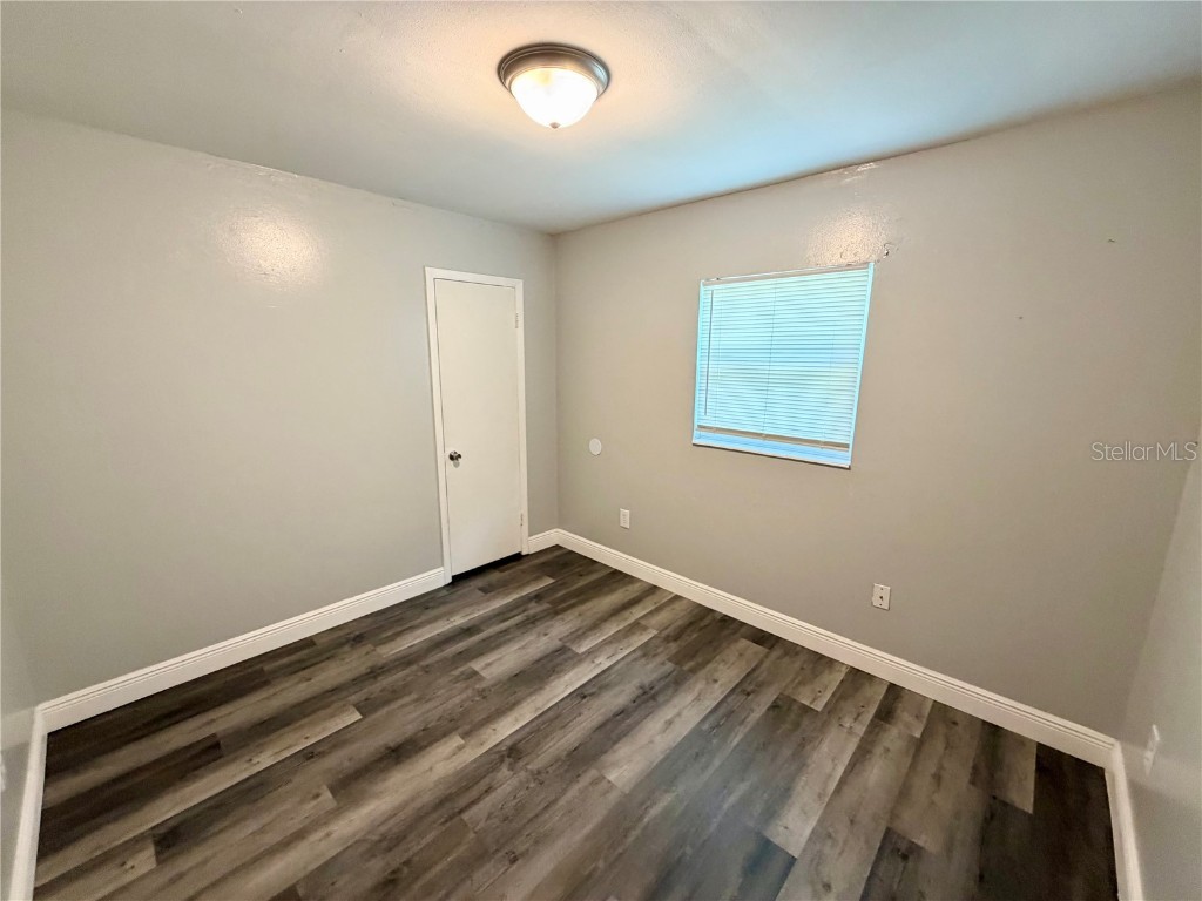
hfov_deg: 102.1
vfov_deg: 85.7
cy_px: 450
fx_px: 486
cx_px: 601
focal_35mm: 14
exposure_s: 1/60
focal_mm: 2.22
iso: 250
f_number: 2.2
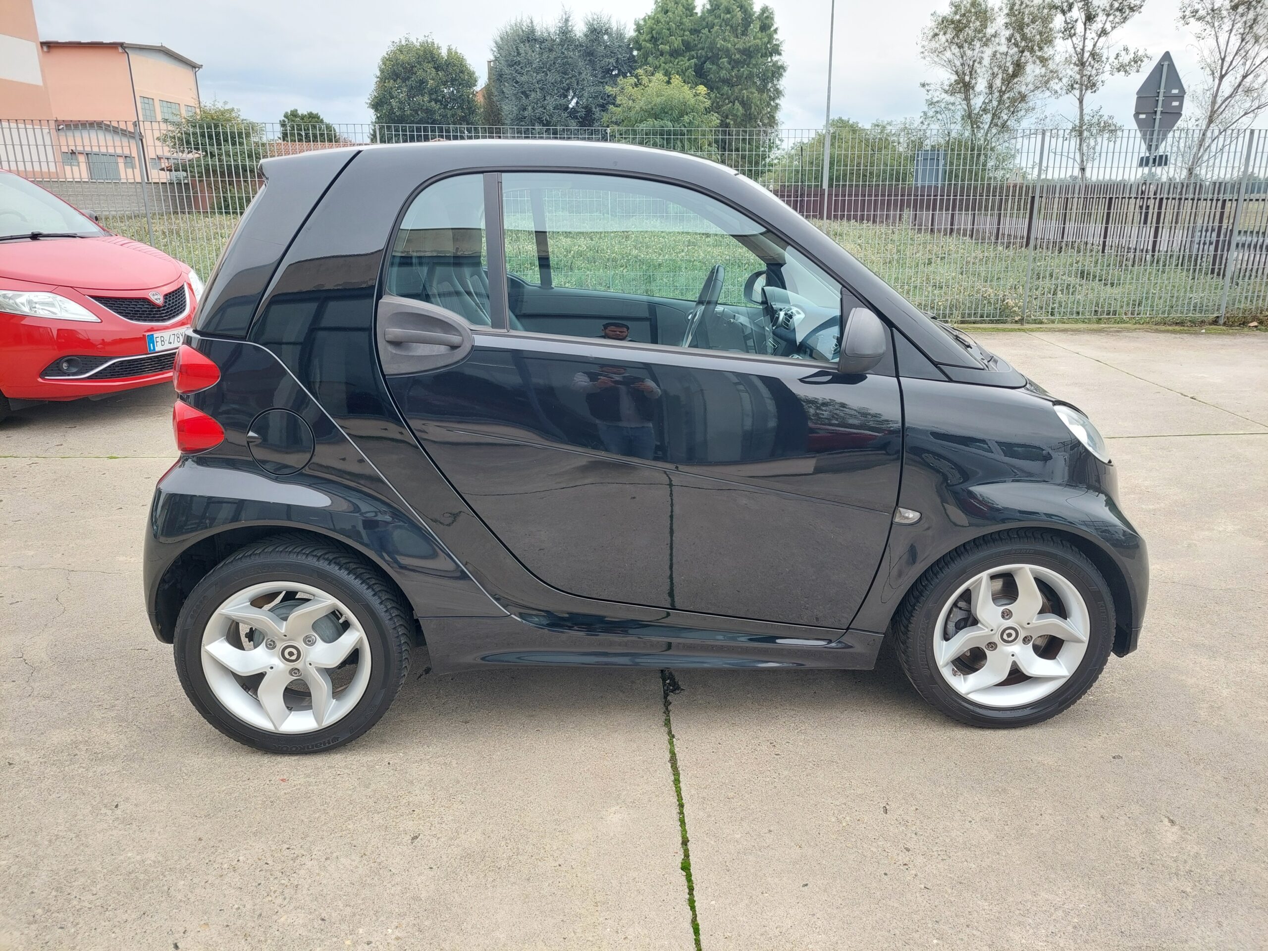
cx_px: 634
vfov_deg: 54.9
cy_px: 476
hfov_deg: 69.4
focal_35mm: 25
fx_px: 916
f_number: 1.8
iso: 40
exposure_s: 1/161
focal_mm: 5.23
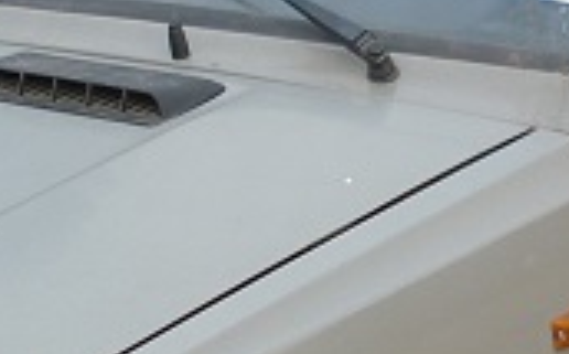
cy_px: 387
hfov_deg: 12.8
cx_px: 189
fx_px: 2524
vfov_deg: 8.0
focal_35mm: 163
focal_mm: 5.5
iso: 80
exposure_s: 1/80
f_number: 2.8
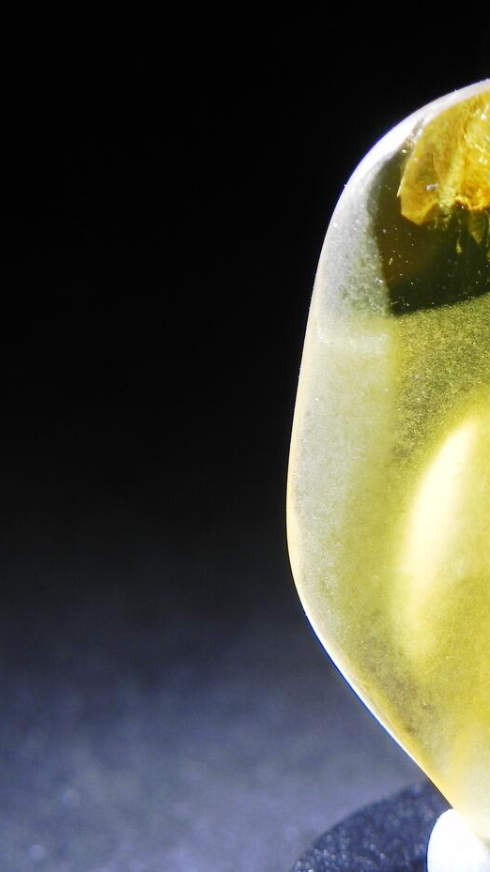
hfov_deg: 10.9
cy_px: 438
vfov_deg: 19.5
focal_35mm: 110
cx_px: 524
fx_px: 2543
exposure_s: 1/99.7
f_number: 4
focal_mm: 13.4
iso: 160
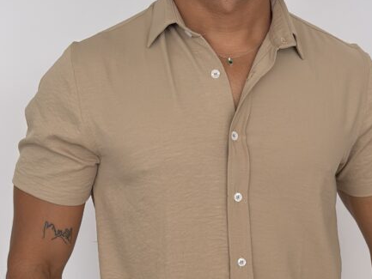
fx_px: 914
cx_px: 216
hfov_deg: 23.0
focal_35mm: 85
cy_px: 286
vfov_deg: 17.0
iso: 64
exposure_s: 1/368
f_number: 1.78
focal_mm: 6.76
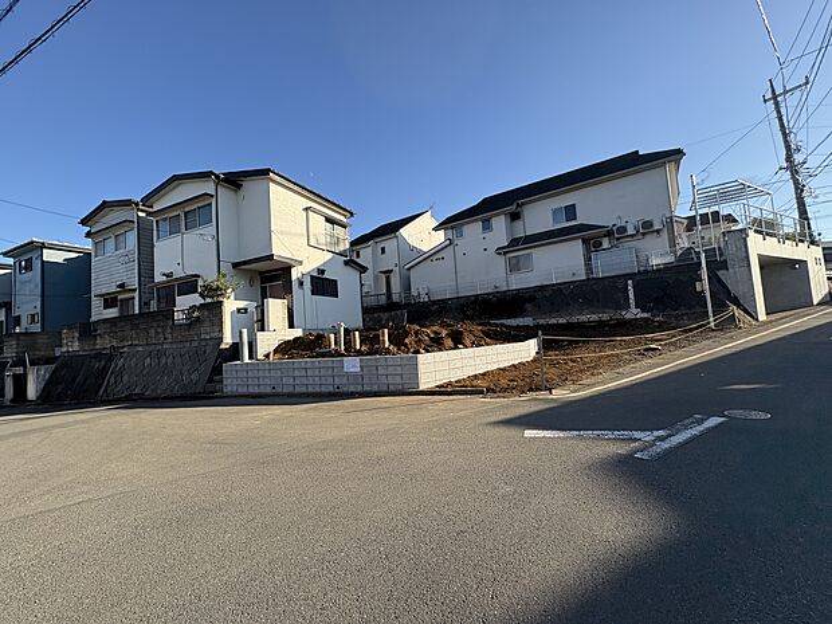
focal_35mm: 14
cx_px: 416
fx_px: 336
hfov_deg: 102.1
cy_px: 312
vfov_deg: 85.7
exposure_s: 1/968
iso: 64
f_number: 2.2
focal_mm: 2.22
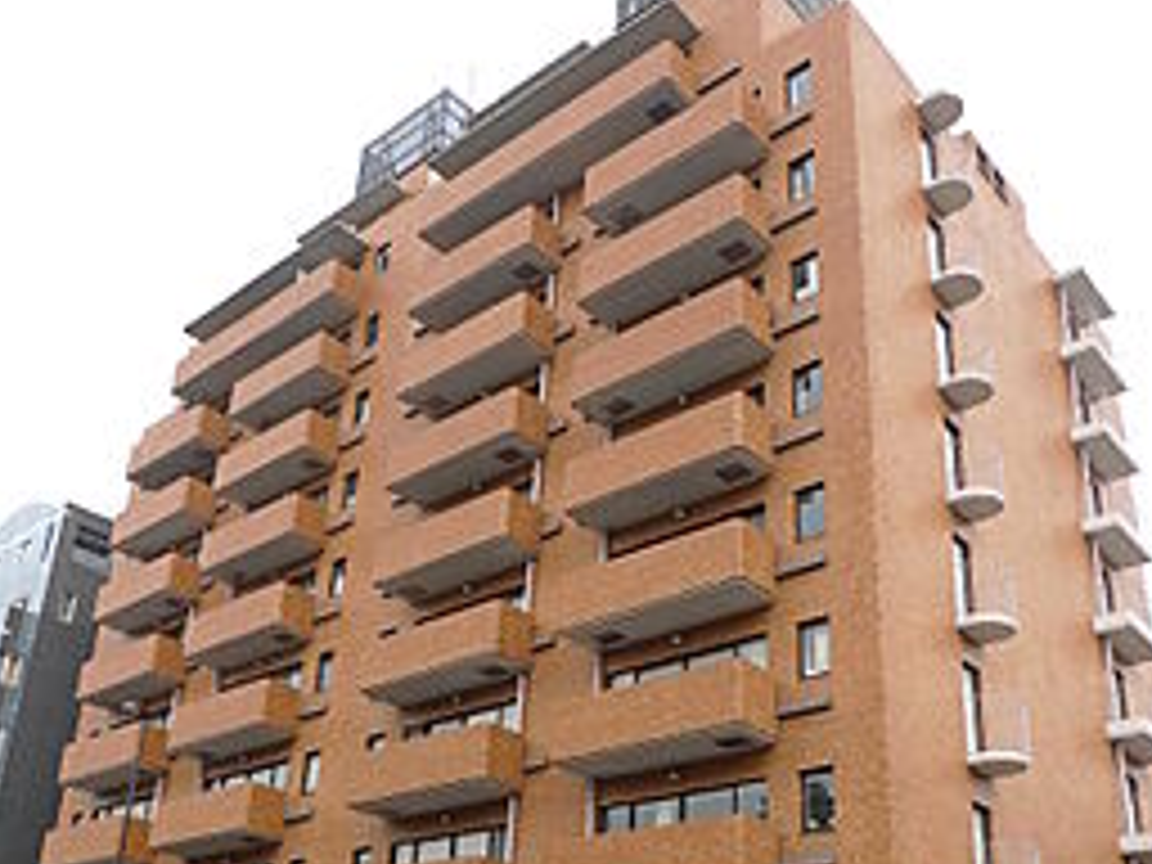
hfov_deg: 51.4
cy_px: 634
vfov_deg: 38.8
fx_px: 1198
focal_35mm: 36
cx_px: 572
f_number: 2.8
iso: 80
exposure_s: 1/400
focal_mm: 5.1
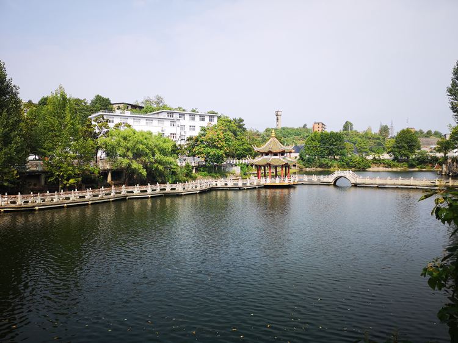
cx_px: 229
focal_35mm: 27
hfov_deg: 65.3
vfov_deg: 51.4
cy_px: 172
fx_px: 357
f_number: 1.8
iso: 50
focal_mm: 3.95
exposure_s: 1/1431
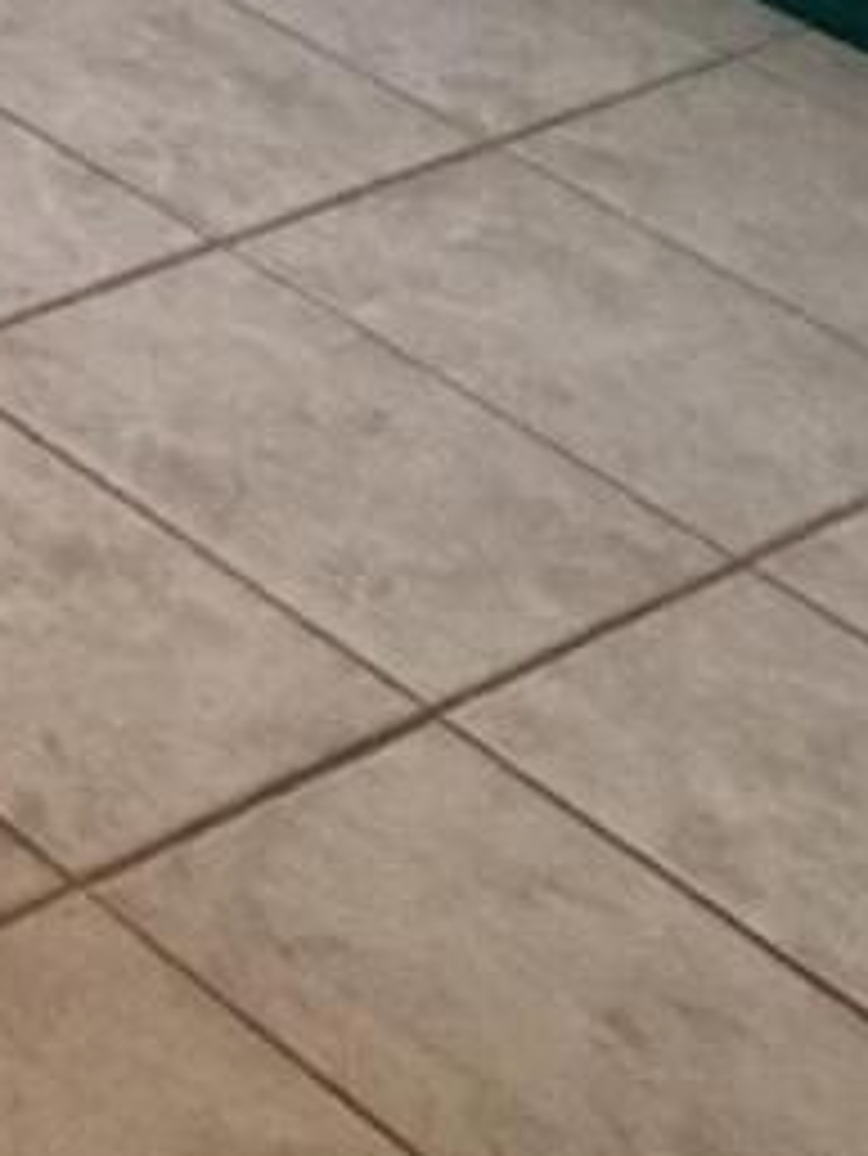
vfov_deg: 13.1
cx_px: -2082
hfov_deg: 9.3
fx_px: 3641
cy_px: -1691
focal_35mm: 109
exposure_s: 1/60
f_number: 2.2
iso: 320
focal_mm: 2.22
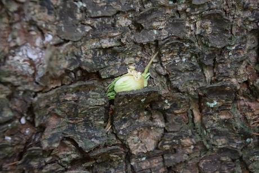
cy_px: 86
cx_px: 130
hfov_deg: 18.2
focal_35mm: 112
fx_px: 810
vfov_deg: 12.2
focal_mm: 75
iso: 3200
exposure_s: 1/20
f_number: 5.3
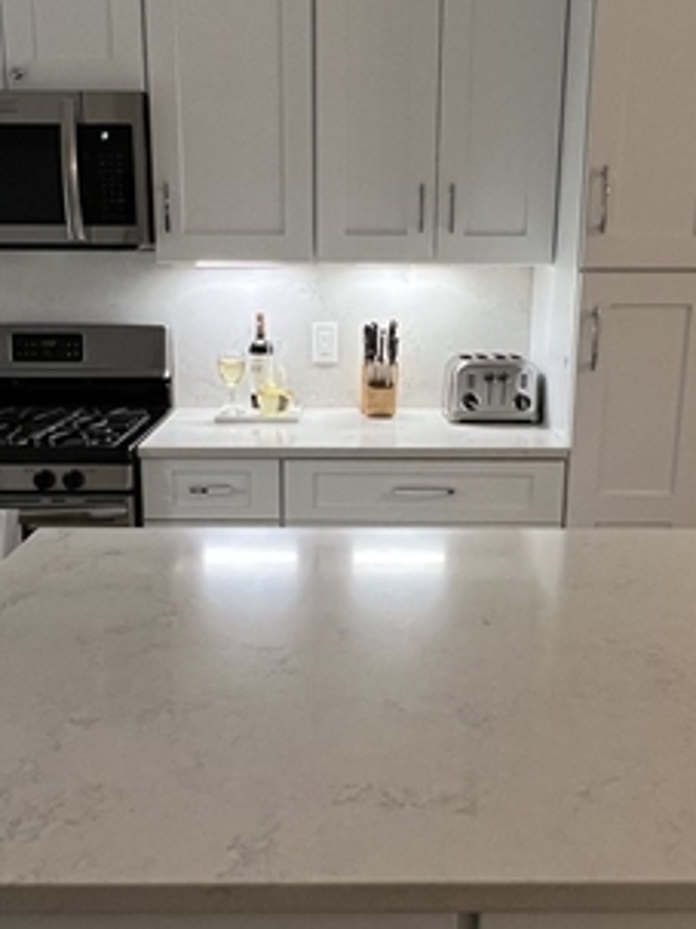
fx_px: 885
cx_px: 356
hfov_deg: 42.9
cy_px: 475
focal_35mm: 33
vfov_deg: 55.4
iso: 200
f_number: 1.8
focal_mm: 1.57
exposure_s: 1/120
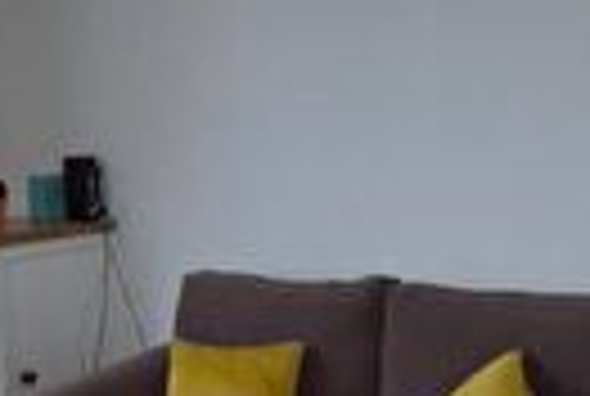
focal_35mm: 80
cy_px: 317
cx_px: 176
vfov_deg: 17.0
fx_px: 1314
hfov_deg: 25.1
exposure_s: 1/60
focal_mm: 10
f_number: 4.5
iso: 640
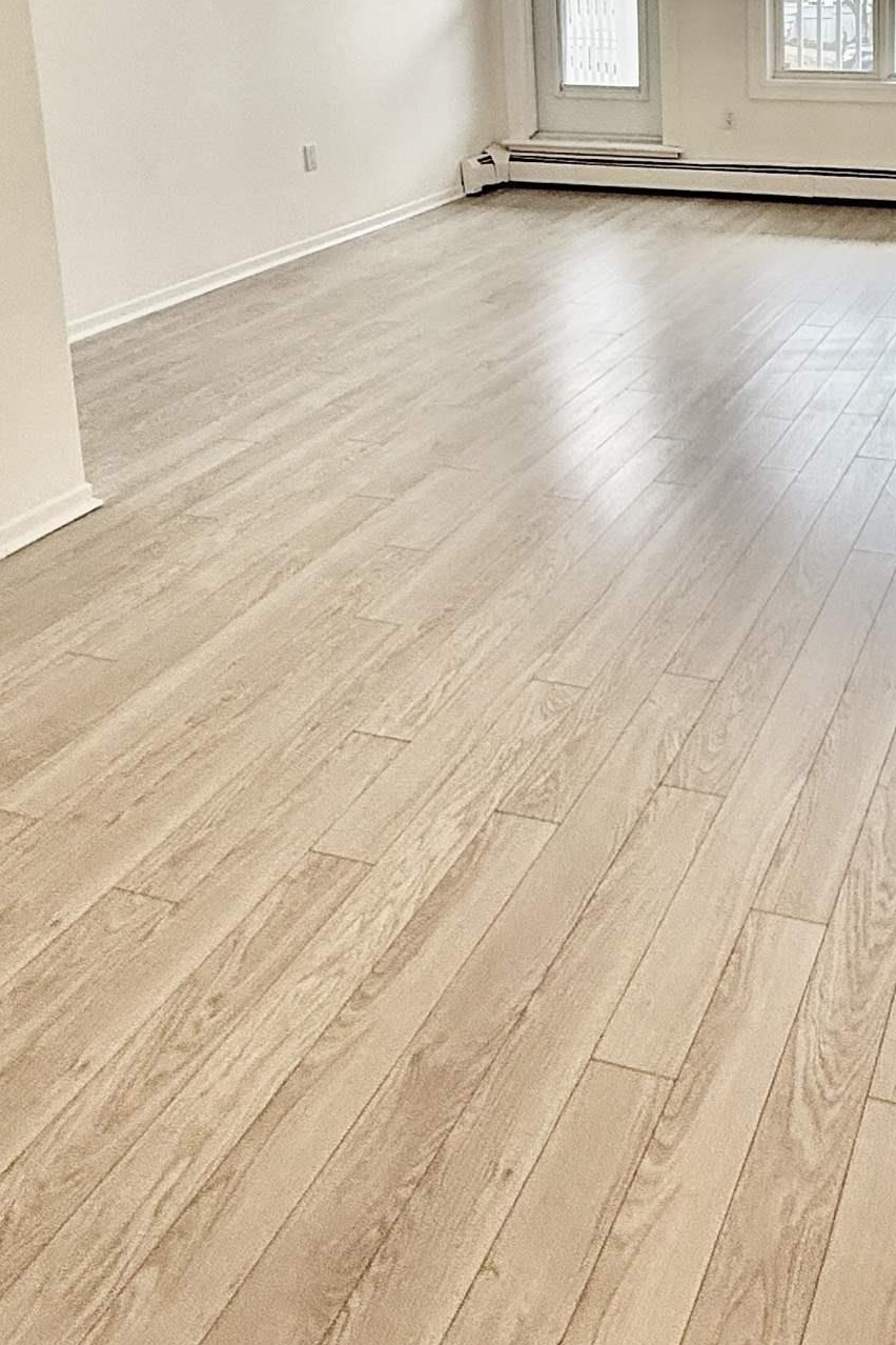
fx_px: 1307
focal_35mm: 35
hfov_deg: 35.6
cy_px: 196
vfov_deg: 49.8
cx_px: 809
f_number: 2.2
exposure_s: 1/120
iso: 160
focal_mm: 2.22
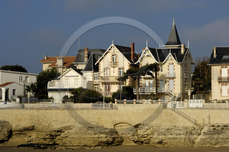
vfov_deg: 13.0
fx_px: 667
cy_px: 76
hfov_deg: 19.5
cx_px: 114
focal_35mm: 105
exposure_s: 1/160
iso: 100
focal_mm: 70
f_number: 13
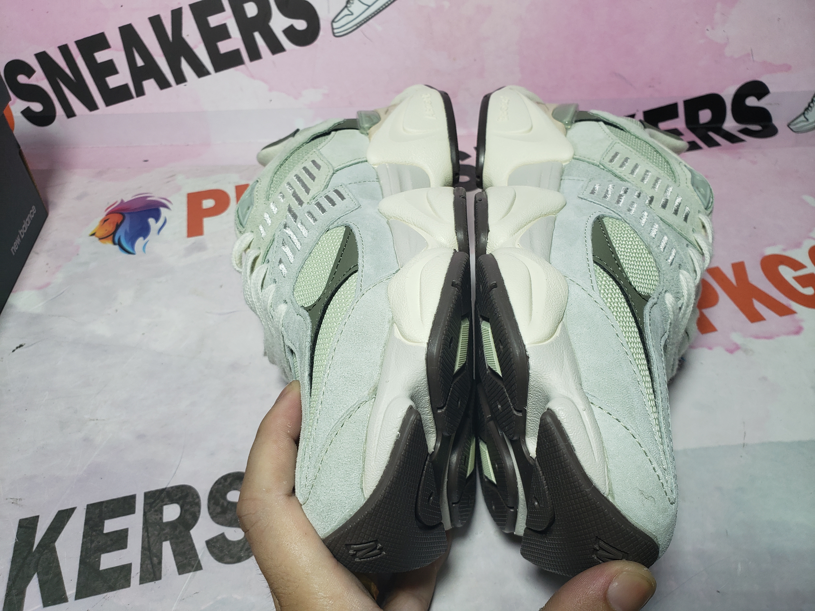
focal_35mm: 26
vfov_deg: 53.1
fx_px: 612
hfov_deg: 67.3
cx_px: 408
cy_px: 306
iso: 50
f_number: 2.4
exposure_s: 1/251
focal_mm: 4.3
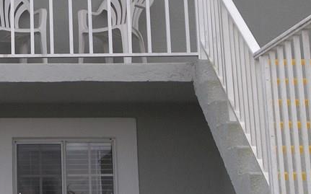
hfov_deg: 16.3
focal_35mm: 126
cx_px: 12
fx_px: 1068
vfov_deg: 10.3
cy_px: -27
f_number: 3.6
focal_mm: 10.5
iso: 100
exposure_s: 1/640
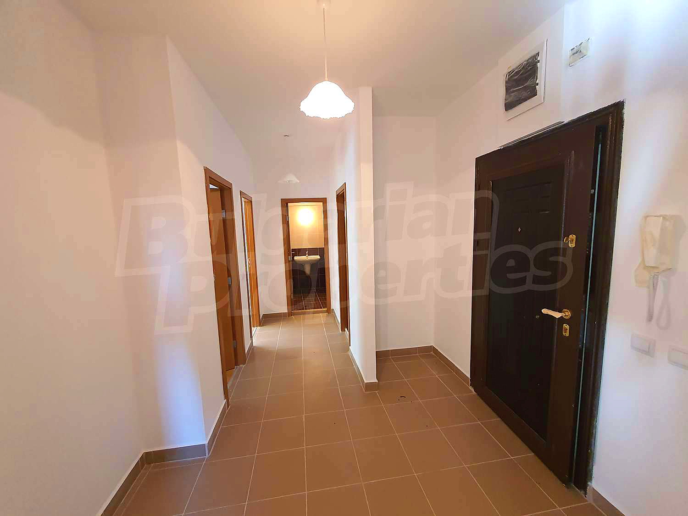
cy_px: 258
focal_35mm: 13
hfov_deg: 106.2
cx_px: 344
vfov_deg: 89.9
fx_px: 258
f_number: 2.2
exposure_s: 1/50
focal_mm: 1.8
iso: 320
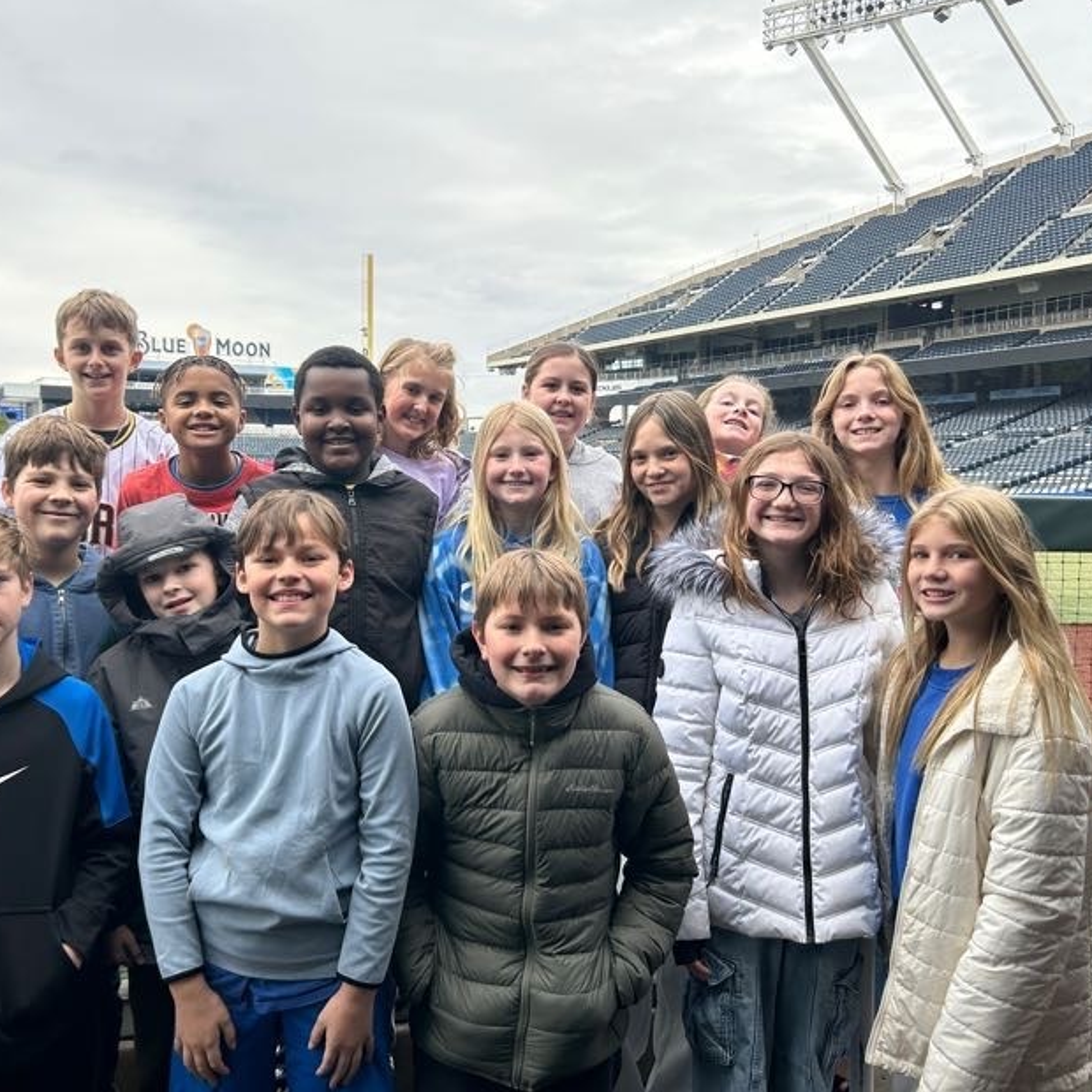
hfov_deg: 52.5
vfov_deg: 52.5
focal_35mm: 31
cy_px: 547
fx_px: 1106
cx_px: 498
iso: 50
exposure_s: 1/439
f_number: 1.5
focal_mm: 5.7
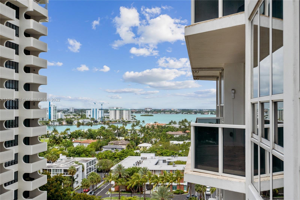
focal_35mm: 48
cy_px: 100
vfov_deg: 28.1
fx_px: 400
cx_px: 150
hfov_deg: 41.1
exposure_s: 1/500
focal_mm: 32
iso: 125
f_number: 8
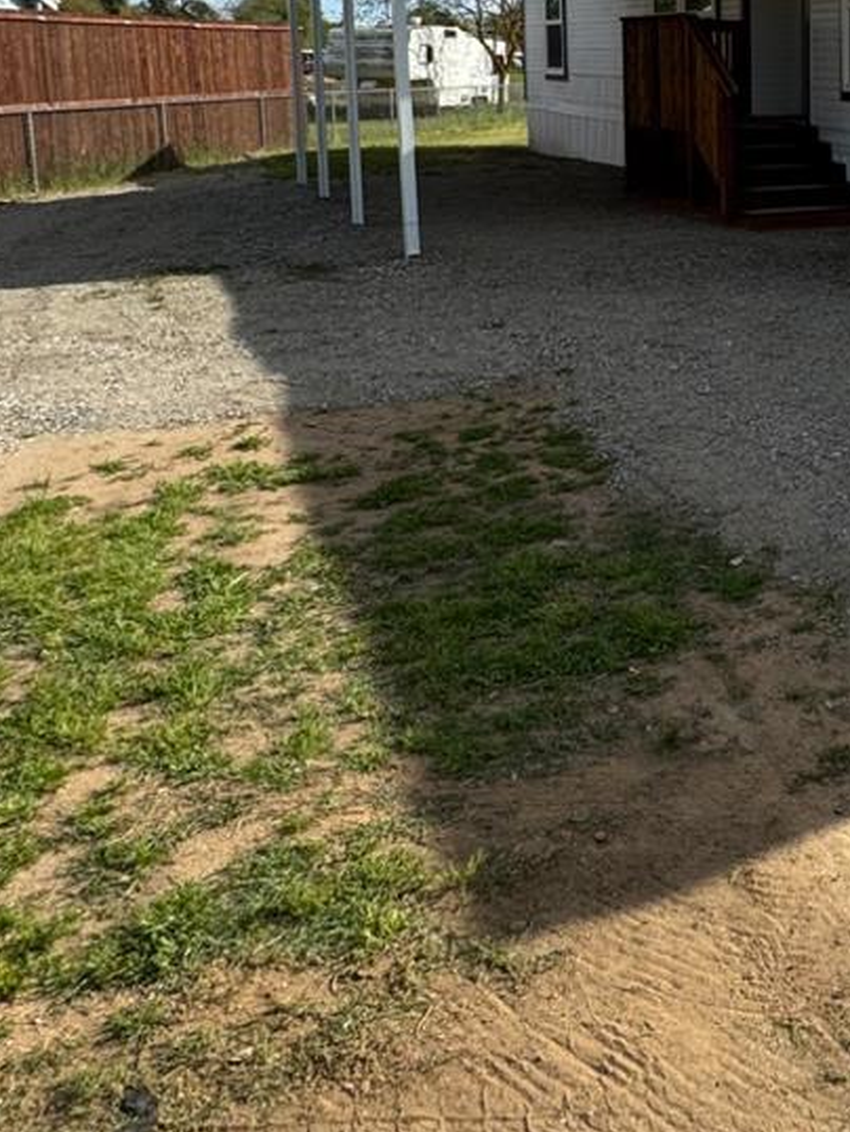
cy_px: 227
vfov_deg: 45.4
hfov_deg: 31.9
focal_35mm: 39
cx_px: 969
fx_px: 1276
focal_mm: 2.22
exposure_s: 1/1880
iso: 50
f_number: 2.2
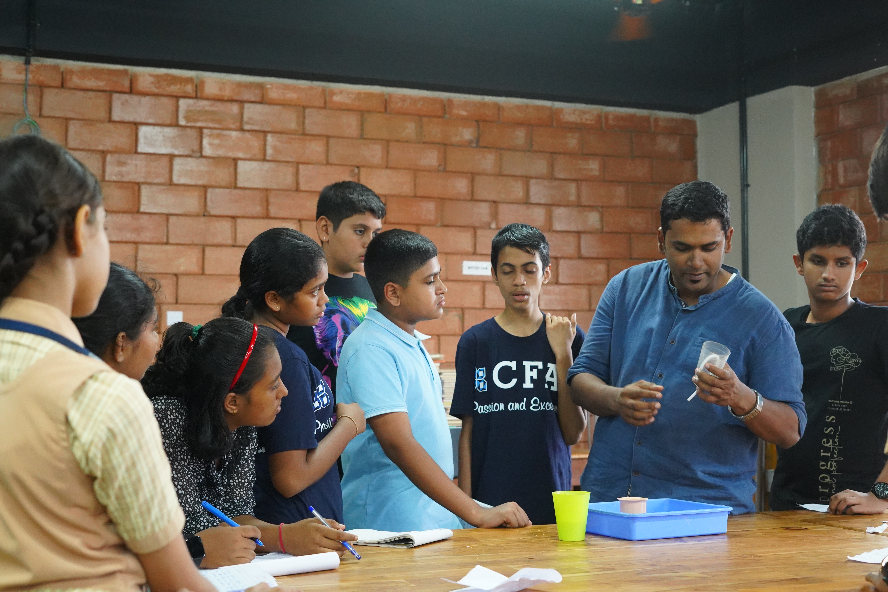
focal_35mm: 50
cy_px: 296
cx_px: 444
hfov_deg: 39.6
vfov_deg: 27.0
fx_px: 1233
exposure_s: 1/160
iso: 8000
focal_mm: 50
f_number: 4.5
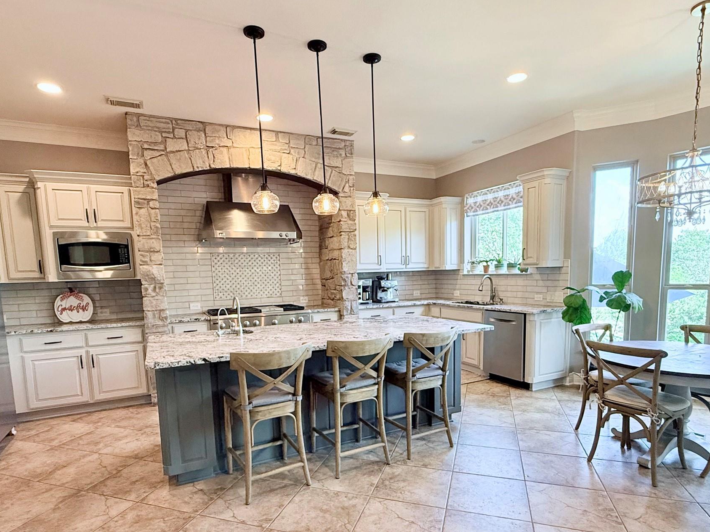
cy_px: 308
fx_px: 349
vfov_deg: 74.2
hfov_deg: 90.7
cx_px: 396
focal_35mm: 17
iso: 400
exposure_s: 1/120
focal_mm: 2.22
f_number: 2.2
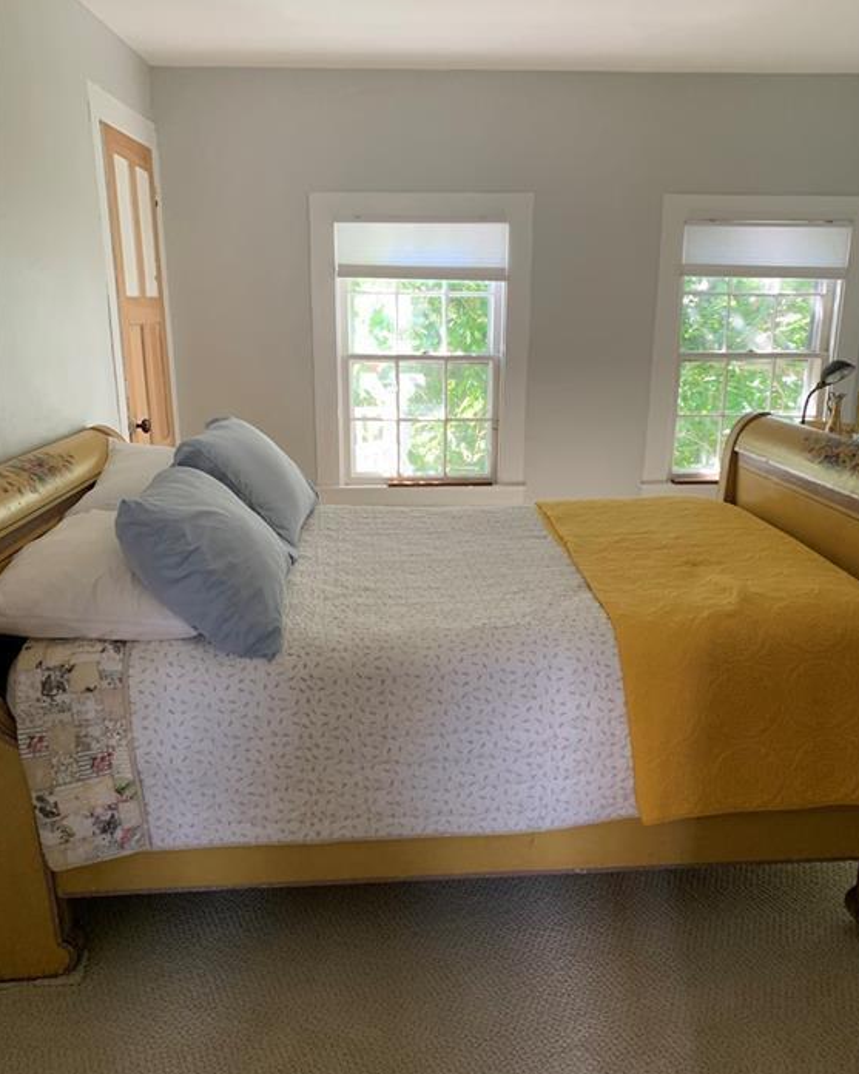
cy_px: 579
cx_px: 438
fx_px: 890
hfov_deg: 51.5
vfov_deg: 62.1
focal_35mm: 28
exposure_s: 1/60
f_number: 1.8
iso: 125
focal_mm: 4.25
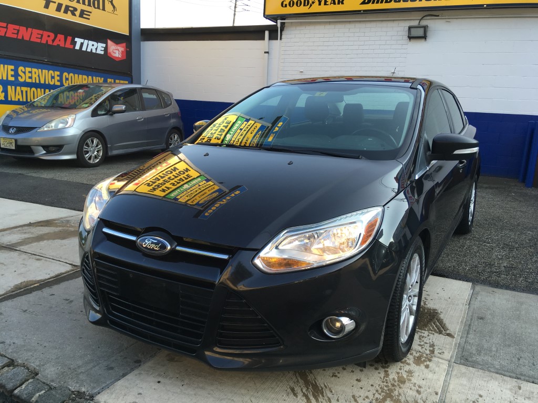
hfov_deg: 61.7
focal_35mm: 29
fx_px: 451
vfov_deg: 48.2
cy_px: 202
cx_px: 269
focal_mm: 4.15
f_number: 2.2
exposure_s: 1/203
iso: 25
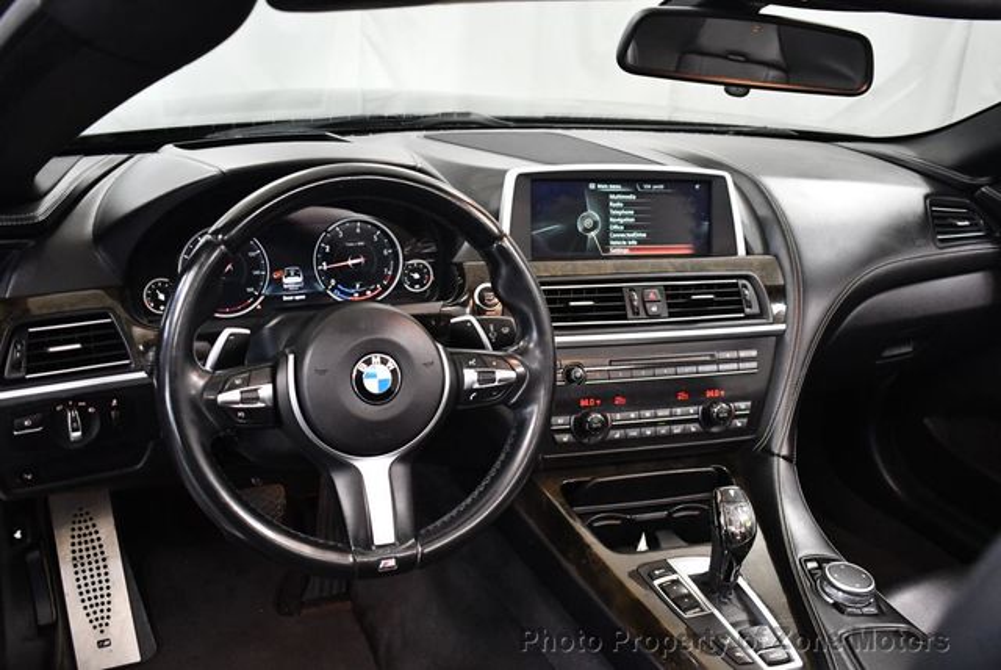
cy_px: 335
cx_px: 500
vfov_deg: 36.9
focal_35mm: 36
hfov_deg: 53.1
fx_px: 1002
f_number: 3.5
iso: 3200
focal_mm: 18
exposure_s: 1/125
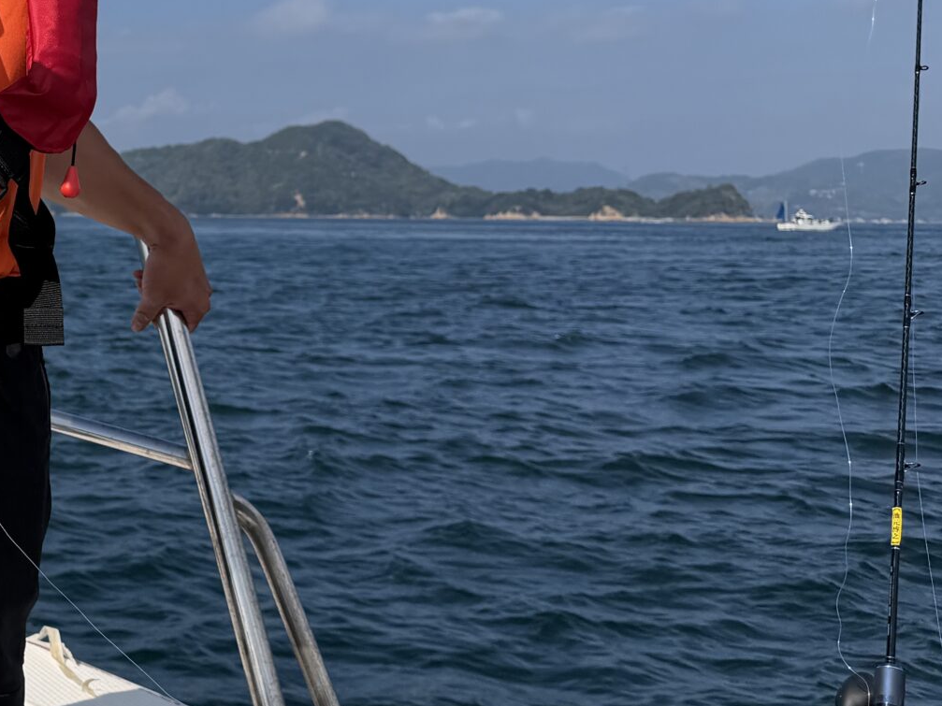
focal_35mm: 61
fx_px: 1660
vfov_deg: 23.9
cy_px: 249
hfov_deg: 27.1
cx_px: -251
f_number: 1.78
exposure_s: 1/8130
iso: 80
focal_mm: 6.76
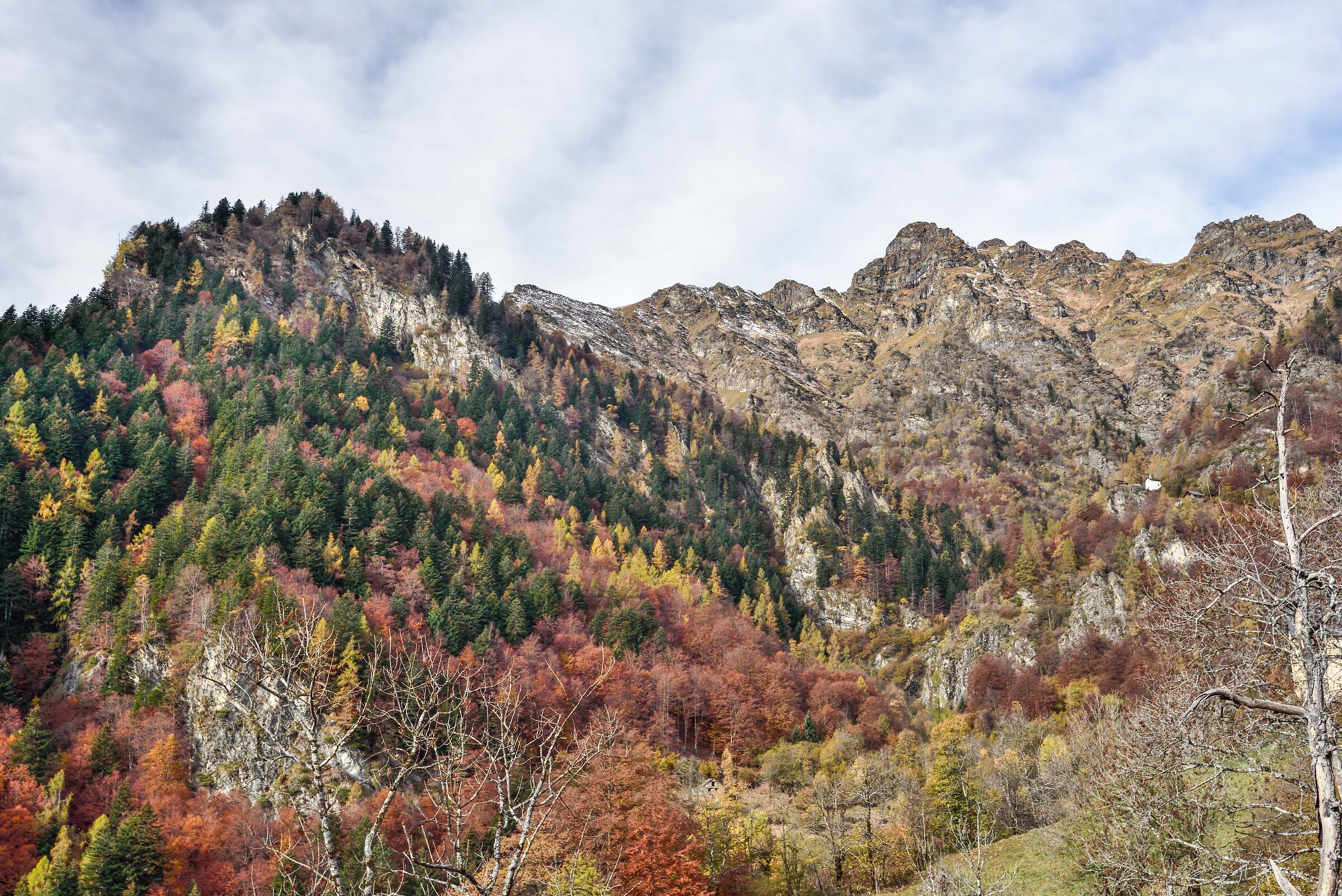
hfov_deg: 54.4
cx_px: 671
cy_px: 448
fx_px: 1305
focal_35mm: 35
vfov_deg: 37.9
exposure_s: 1/40
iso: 100
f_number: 11
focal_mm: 35
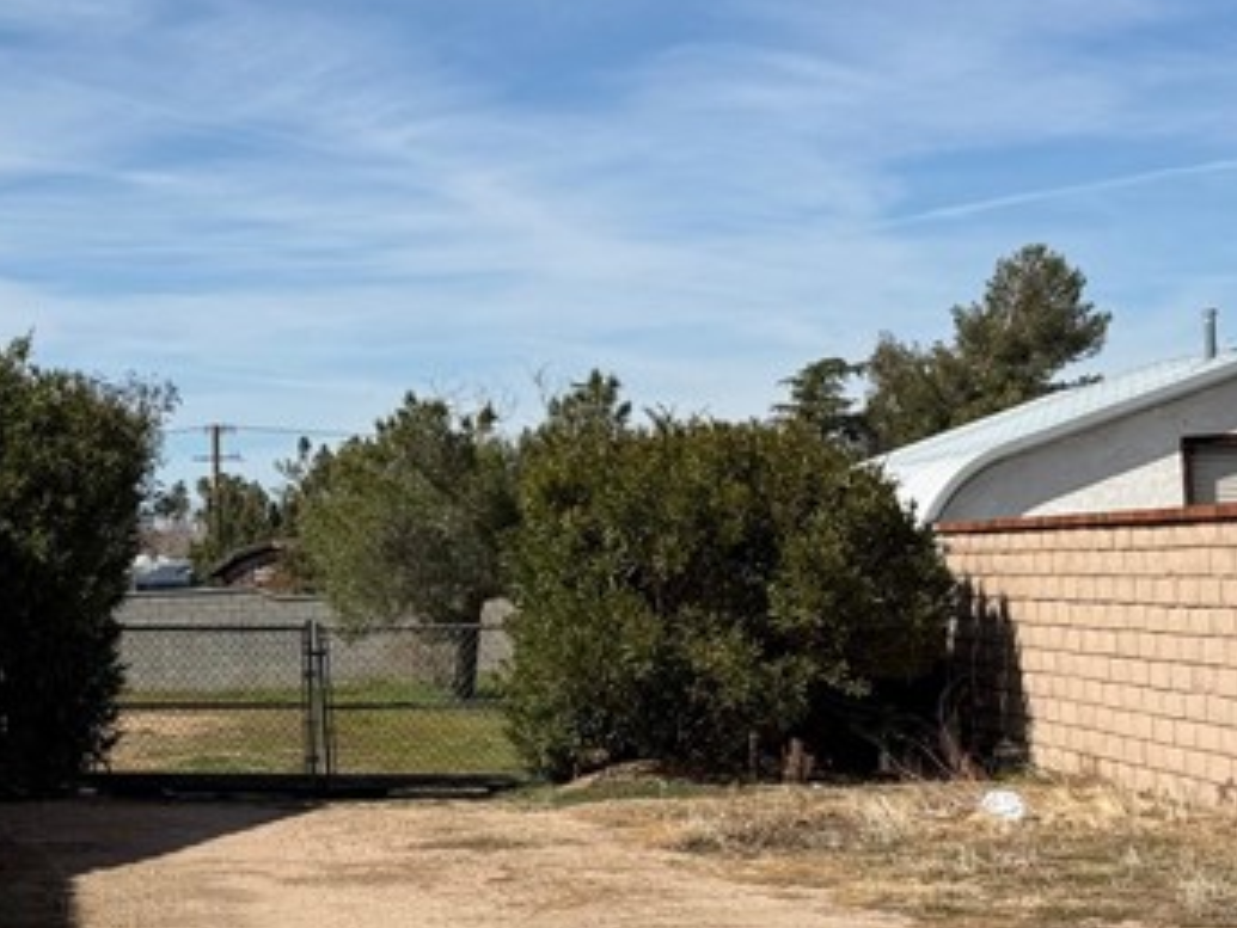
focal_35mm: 89
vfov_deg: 16.6
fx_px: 3182
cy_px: 473
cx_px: 305
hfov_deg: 21.8
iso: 80
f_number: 1.78
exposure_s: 1/7874
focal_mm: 6.76
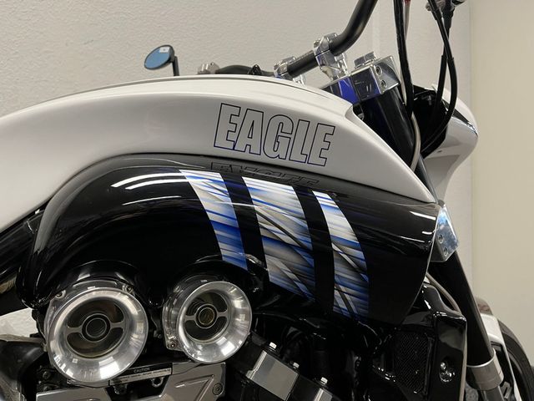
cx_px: 267
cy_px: 200
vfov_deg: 53.1
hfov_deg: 67.3
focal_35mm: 26
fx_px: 401
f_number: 1.6
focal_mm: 5.1
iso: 100
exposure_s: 1/50
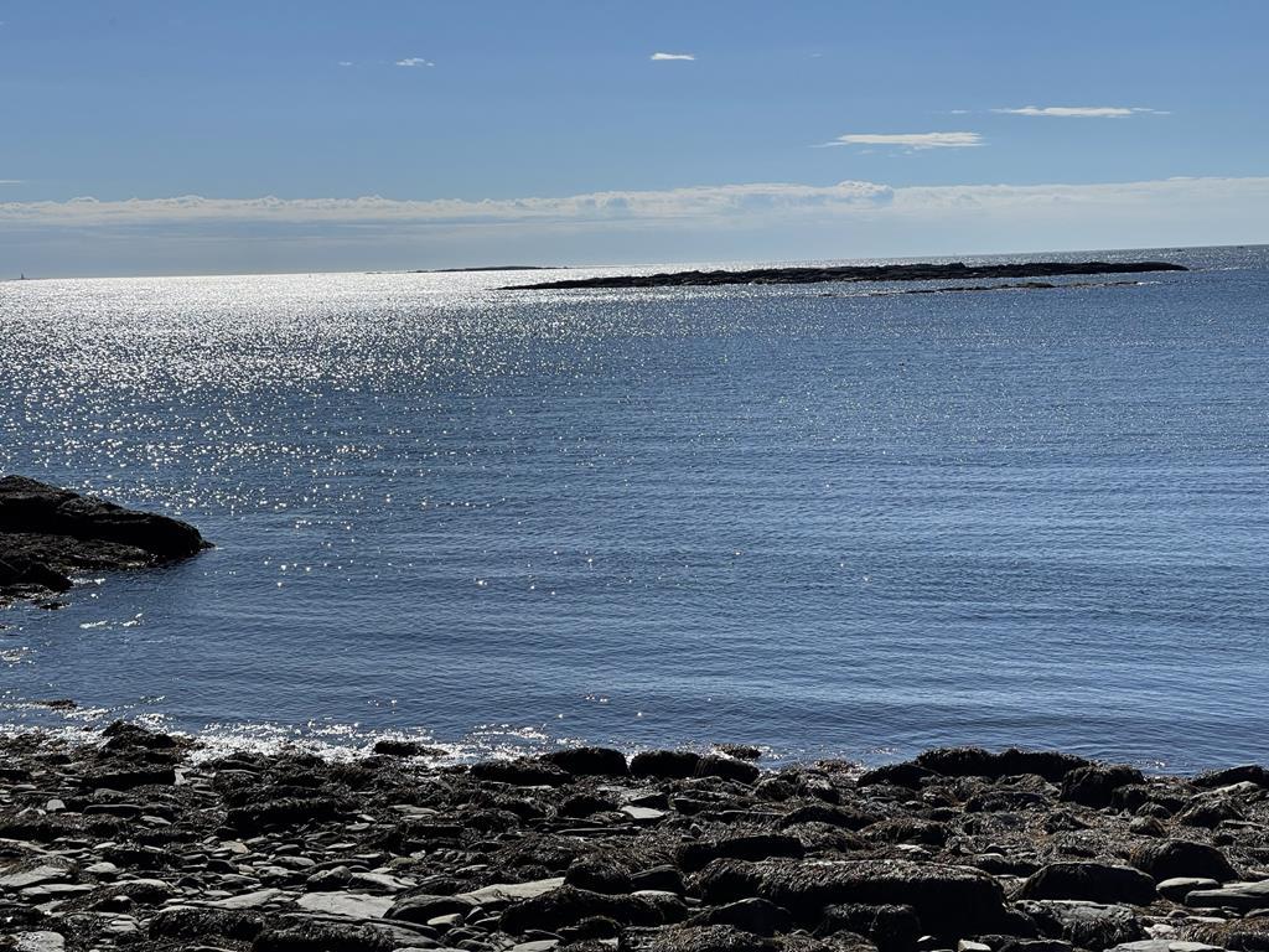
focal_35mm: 64
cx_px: 634
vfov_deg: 22.9
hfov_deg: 30.3
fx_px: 2346
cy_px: 476
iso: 25
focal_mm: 7.5
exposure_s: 1/4386
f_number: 2.2
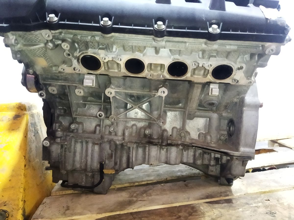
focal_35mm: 27
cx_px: 147
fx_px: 229
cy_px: 110
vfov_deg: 51.4
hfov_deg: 65.3
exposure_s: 1/25
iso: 725
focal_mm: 4.71
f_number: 1.79
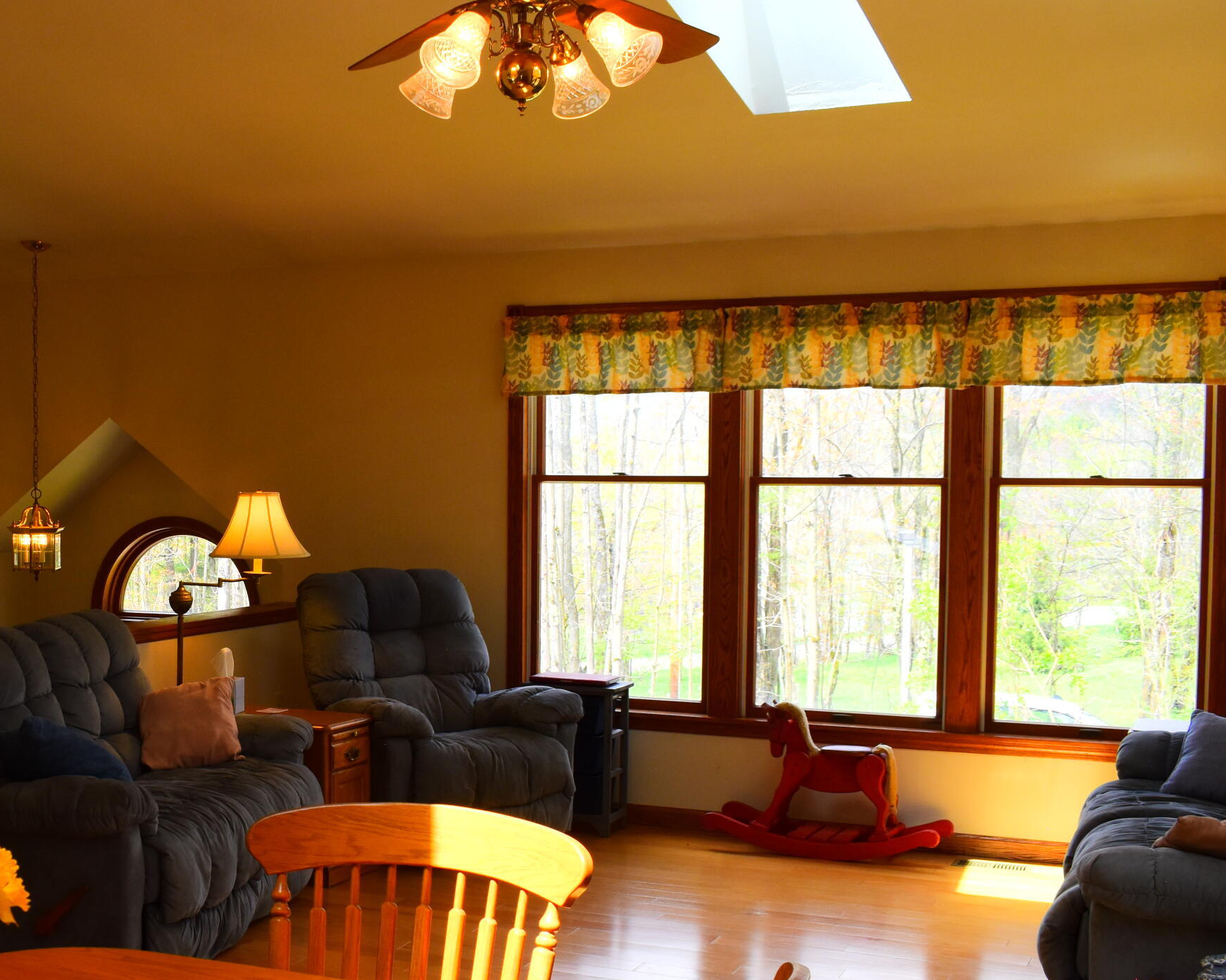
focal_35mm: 51
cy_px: 600
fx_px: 1843
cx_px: 195
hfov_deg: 35.3
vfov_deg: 29.7
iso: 400
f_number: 7.1
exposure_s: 1/200
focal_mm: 21
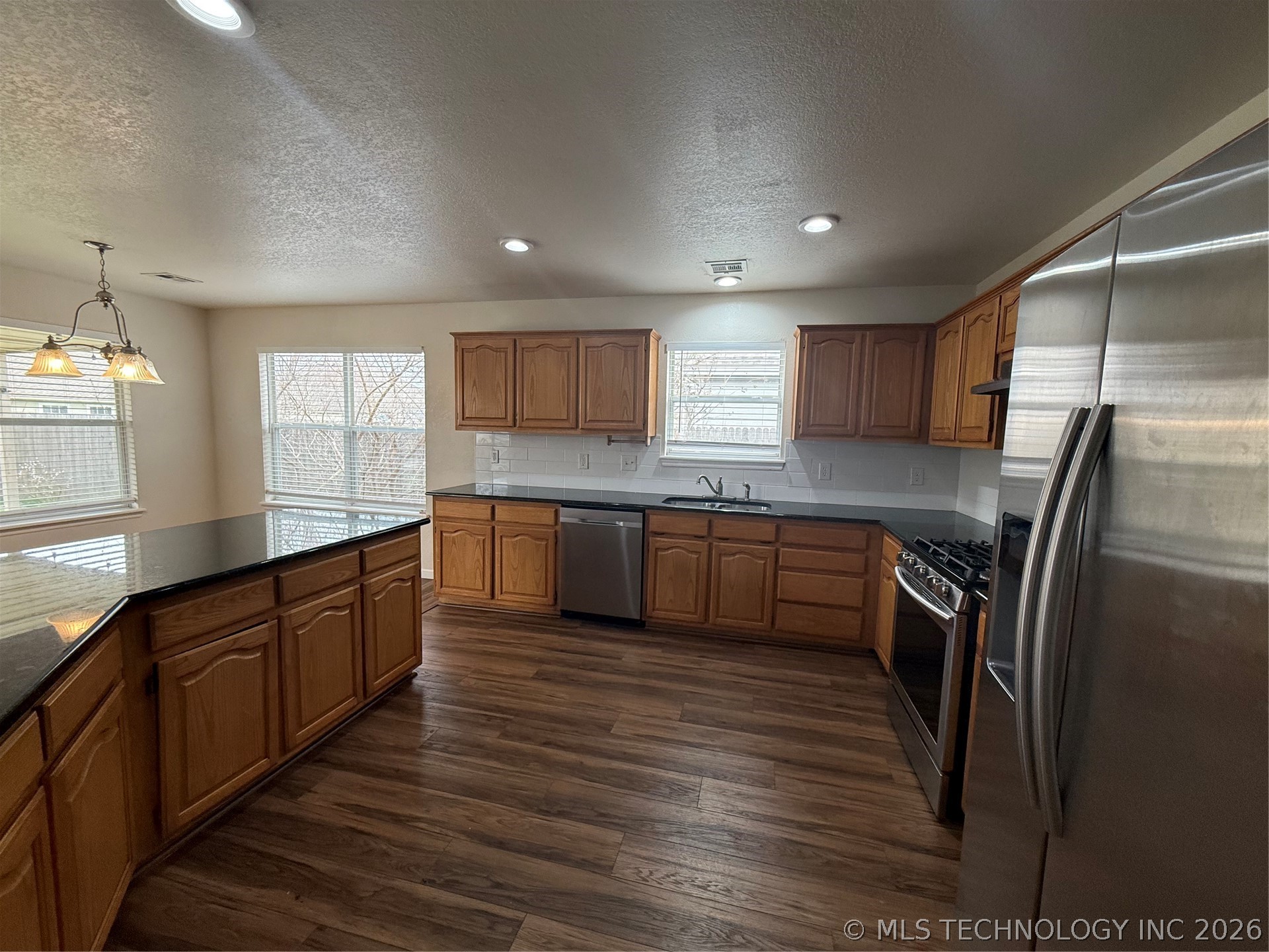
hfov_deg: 102.1
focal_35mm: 14
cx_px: 634
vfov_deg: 85.7
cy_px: 476
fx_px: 513
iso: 200
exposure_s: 1/120
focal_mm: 2.22
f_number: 2.2
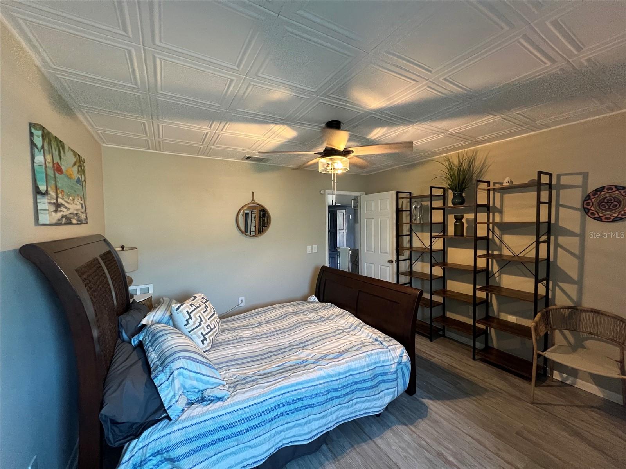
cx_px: 313
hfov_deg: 106.2
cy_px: 234
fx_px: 235
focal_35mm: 13
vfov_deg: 89.9
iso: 500
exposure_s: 1/60
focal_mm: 1.57
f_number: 1.8
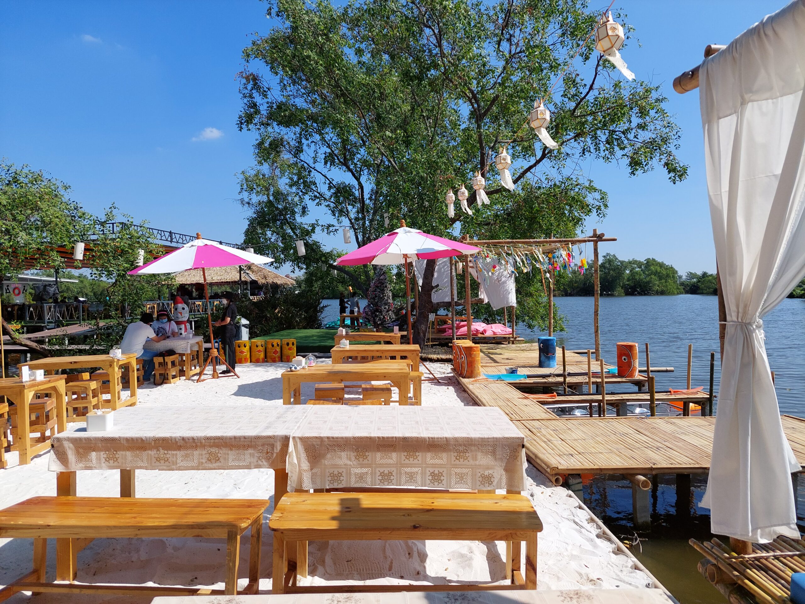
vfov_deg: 56.8
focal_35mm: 24
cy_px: 302
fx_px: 558
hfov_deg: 71.6
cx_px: 402
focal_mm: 5.23
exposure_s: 1/2309
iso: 40
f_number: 1.8
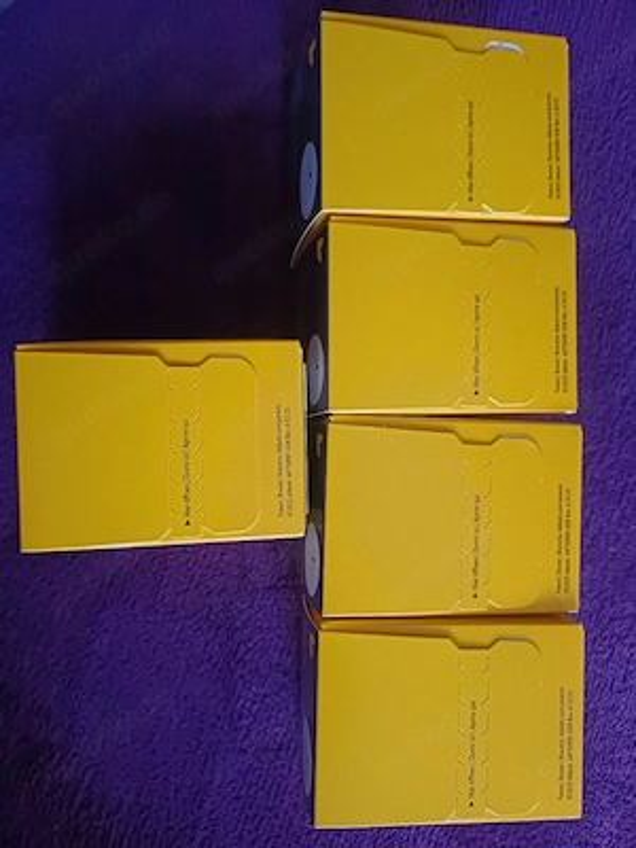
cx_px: 318
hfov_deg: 54.9
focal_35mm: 25
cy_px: 424
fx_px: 612
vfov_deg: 69.4
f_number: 1.8
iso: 1000
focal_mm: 4.65
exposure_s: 1/20
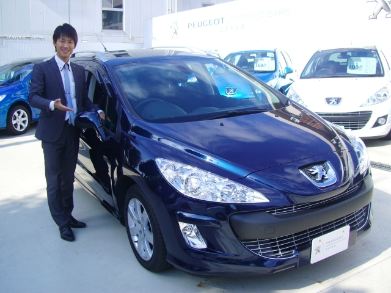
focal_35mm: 38
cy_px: 146
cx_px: 196
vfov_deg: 37.7
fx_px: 429
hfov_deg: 49.0
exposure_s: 1/160
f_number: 5.6
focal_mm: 7.9
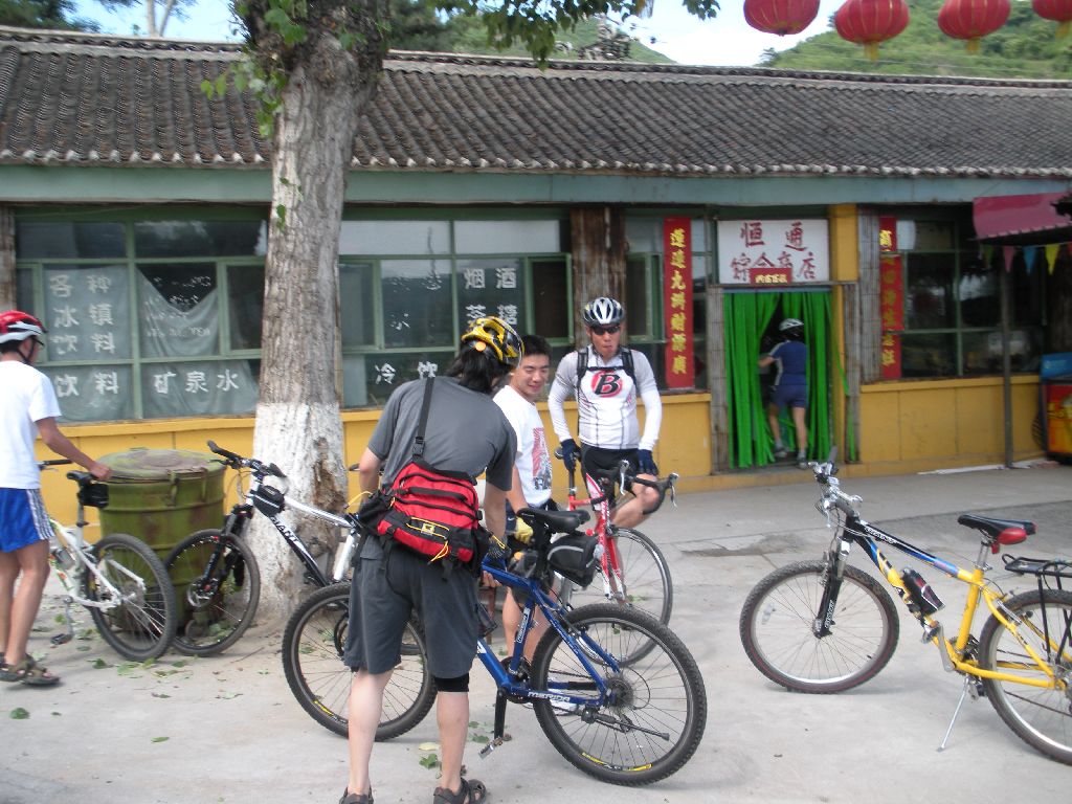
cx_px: 536
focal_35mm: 36
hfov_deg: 51.4
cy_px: 402
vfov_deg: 39.7
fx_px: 1115
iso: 64
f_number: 3.5
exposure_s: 1/130
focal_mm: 6.3
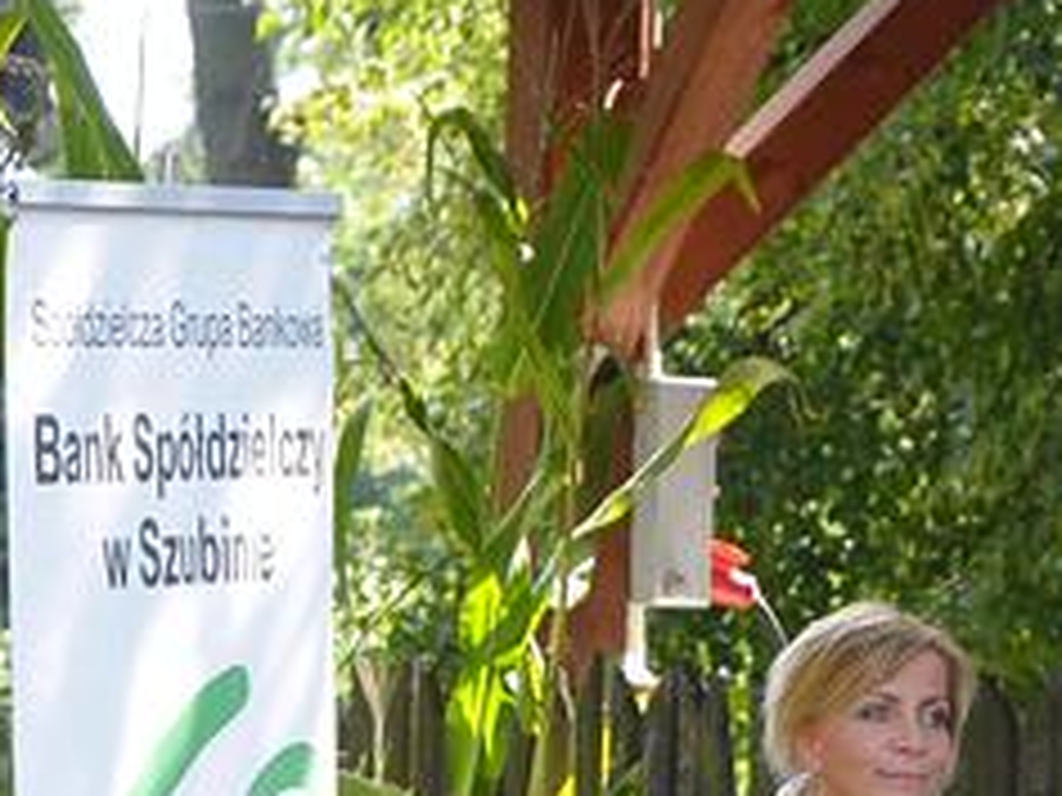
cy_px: 1252
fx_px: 11137
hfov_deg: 5.4
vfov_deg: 4.1
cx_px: 1300
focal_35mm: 363
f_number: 5
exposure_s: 1/400
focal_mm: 70
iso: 640
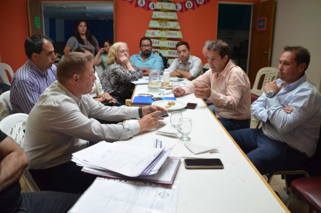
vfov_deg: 43.4
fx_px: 267
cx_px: 160
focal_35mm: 30
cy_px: 106
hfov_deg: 62.0
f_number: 3.5
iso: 1600
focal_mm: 20
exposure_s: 1/640
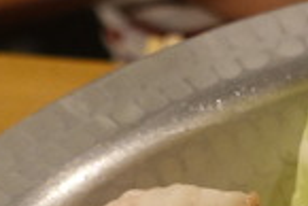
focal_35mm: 169
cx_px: 684
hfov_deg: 10.7
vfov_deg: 7.1
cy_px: 650
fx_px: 1447
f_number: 1.8
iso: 400
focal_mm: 8.8
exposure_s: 1/30
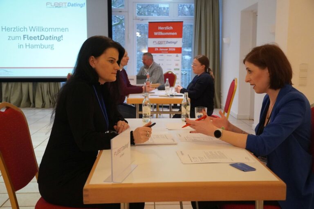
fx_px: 379
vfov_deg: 30.8
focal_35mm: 44
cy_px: 104
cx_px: 157
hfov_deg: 45.0
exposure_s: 1/160
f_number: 4.5
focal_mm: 29
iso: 6400
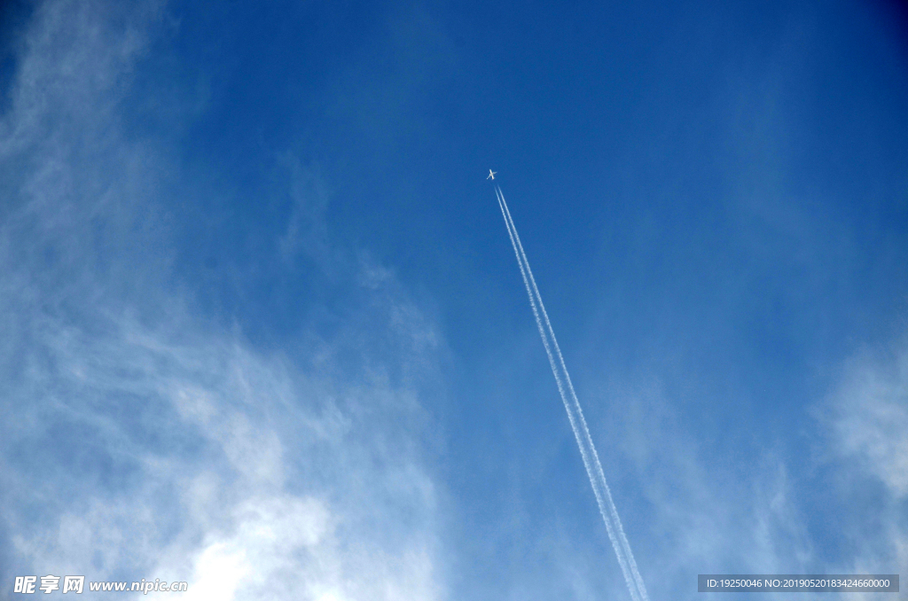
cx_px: 454
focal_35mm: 138
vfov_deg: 9.9
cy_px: 300
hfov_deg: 14.9
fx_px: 3473
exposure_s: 1/250
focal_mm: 92
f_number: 8
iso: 100
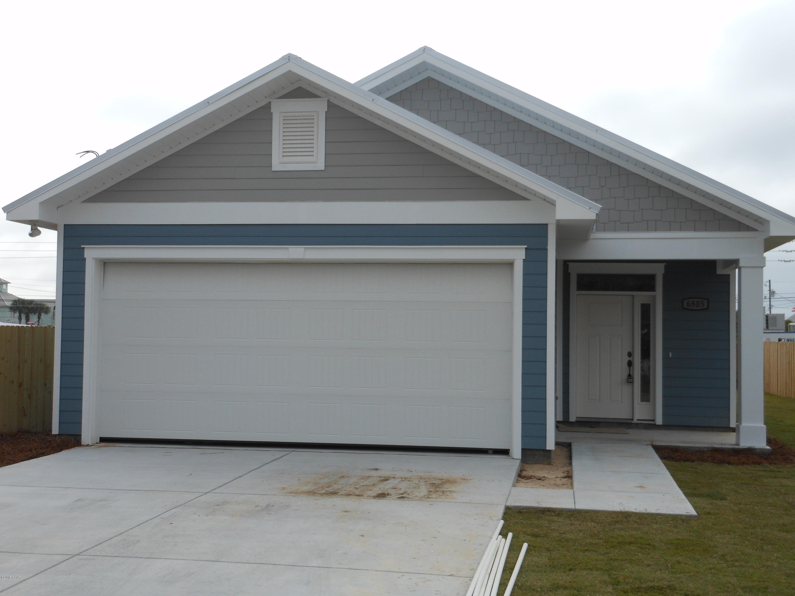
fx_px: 1033
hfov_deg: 42.1
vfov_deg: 32.2
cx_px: 398
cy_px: 298
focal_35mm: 45
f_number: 4.6
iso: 80
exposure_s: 1/500
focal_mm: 8.1
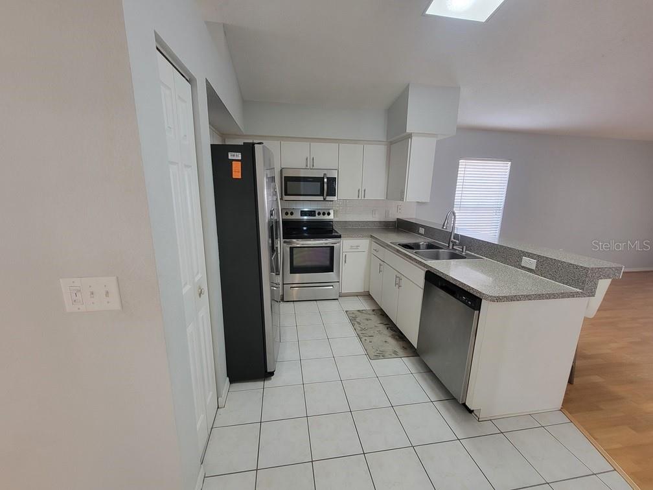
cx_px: 326
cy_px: 245
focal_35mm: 13
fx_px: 245
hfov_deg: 106.2
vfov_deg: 89.9
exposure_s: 1/60
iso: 250
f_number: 2.2
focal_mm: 2.2
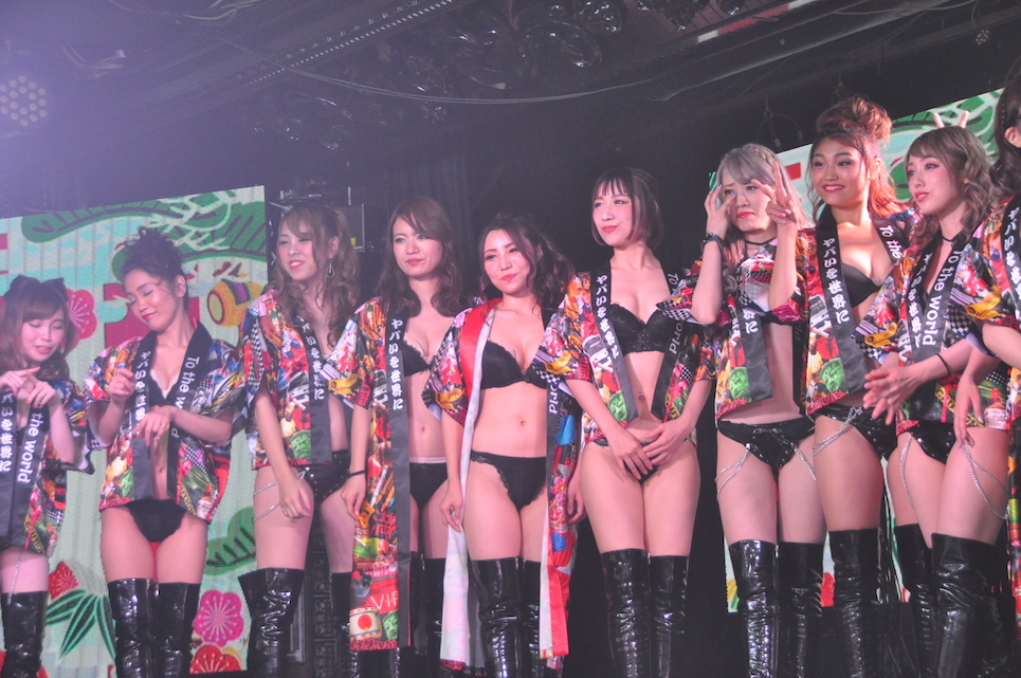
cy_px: 328
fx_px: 2423
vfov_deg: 15.9
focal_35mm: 86
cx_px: 512
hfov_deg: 23.8
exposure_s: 1/250
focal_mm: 55
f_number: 4.8
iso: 1600
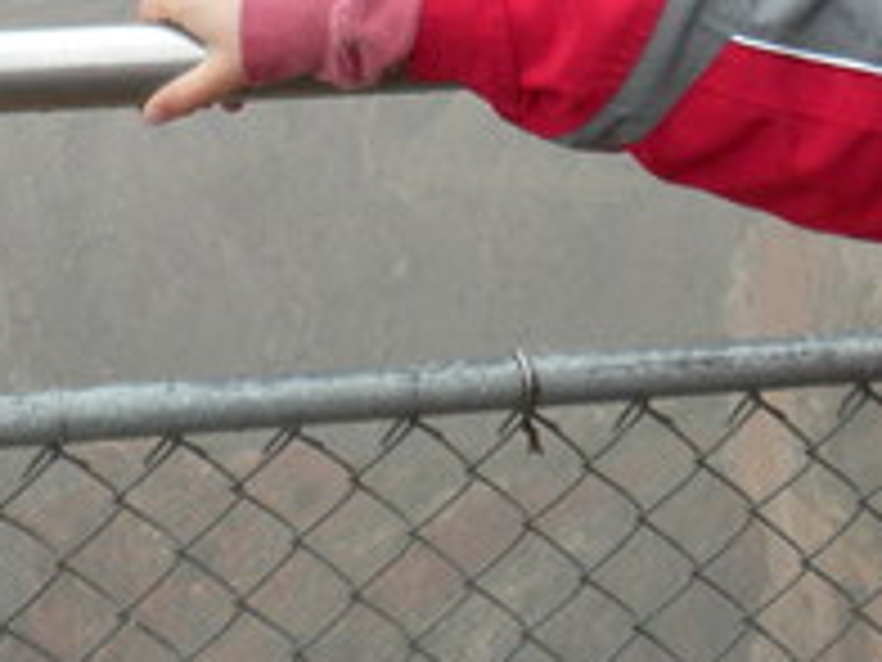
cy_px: -329
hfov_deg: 16.3
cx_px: 549
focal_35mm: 121
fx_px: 3083
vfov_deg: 11.7
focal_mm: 6.6
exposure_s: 1/610
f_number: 3.5
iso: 141
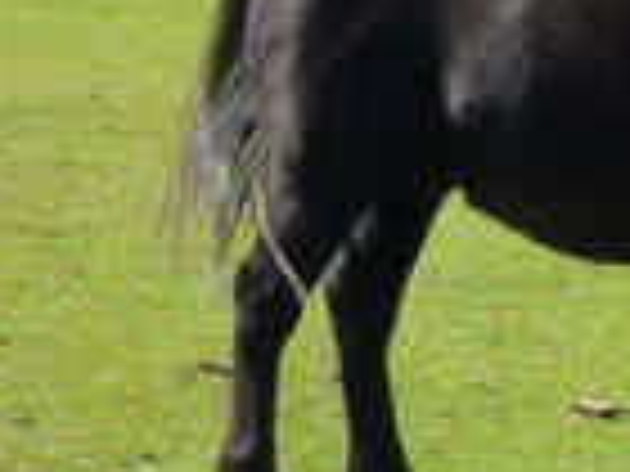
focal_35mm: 334
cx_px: 882
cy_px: 13
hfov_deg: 5.9
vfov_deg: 4.4
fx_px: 6079
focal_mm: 21
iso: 100
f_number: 5.4
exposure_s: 1/250
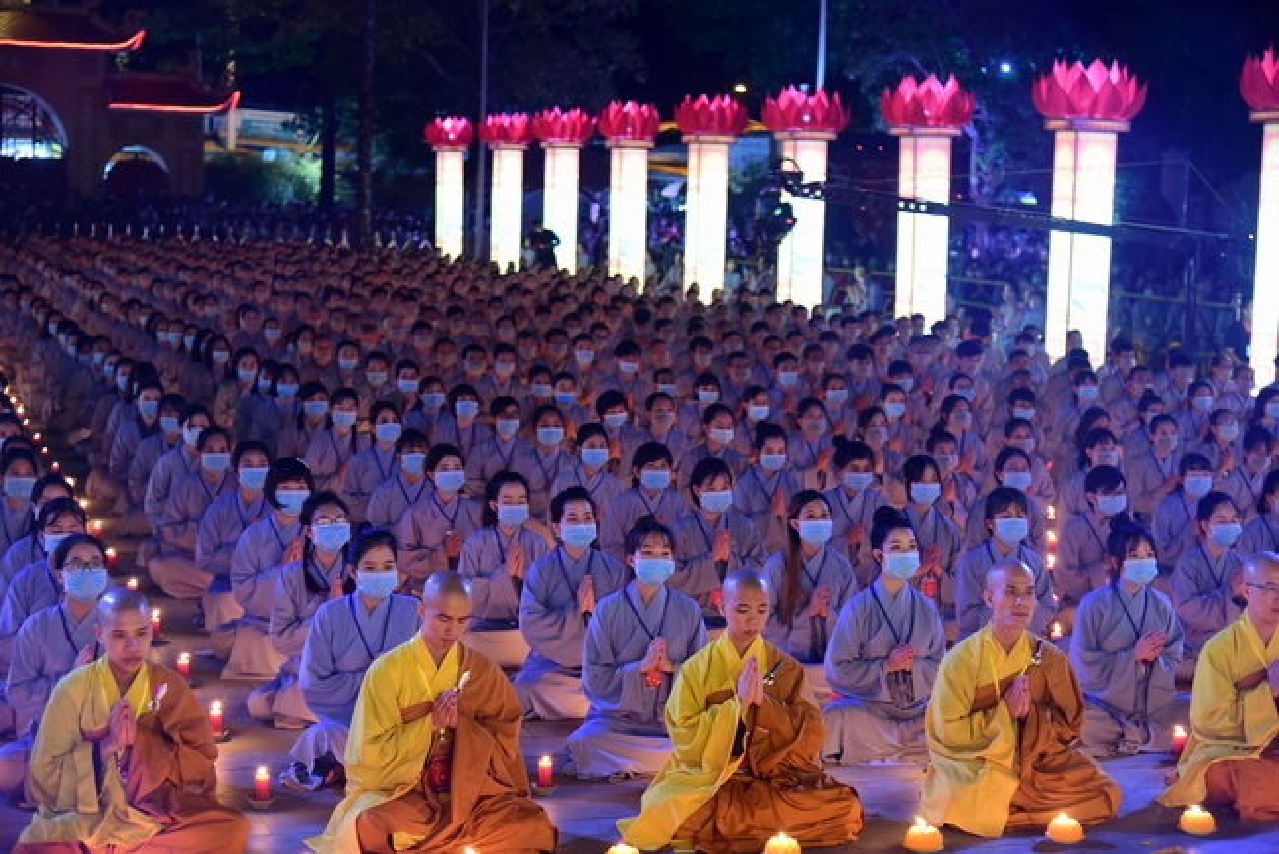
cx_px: 640
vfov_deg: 20.6
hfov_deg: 30.5
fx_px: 2346
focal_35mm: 66
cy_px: 427
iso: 2000
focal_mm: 66
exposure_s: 1/20
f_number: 4
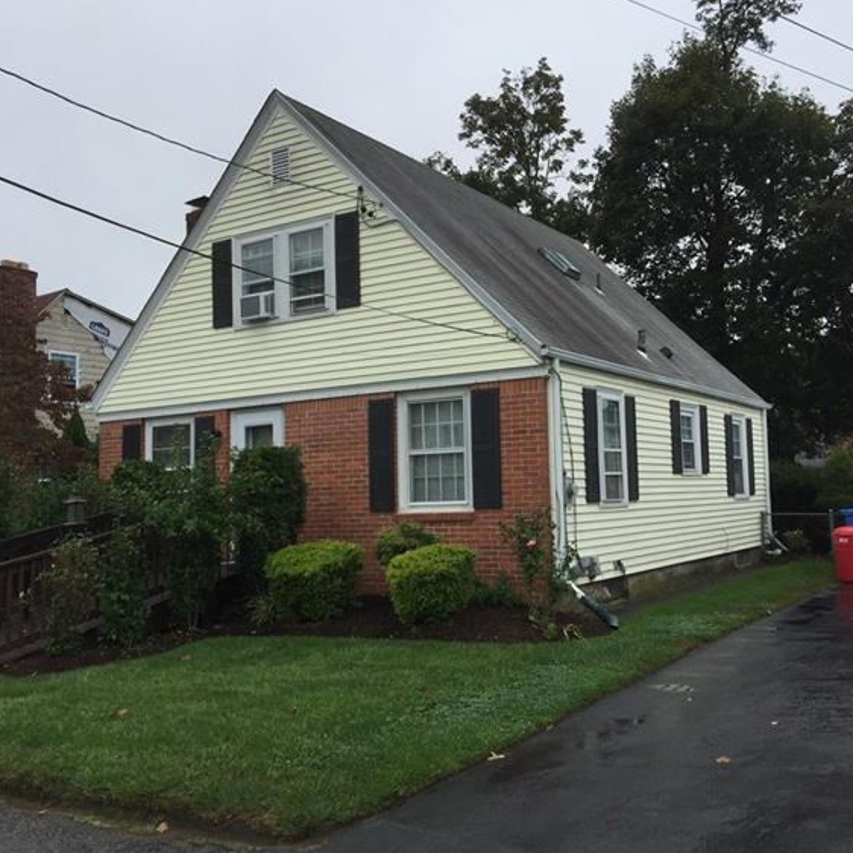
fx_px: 976
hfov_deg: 47.2
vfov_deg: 47.2
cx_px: 426
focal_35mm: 35
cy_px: 442
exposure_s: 1/682
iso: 32
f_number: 2.2
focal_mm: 4.15
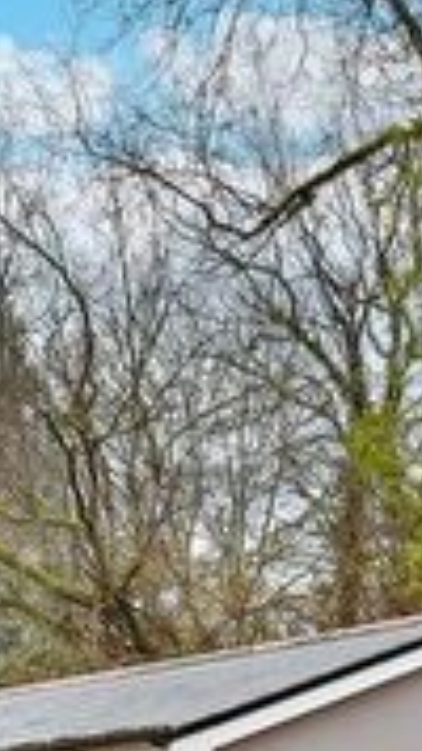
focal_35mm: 70
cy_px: 863
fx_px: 1394
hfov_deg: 17.2
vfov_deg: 27.2
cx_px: 173
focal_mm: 11.5
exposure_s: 1/200
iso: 640
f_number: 7.1
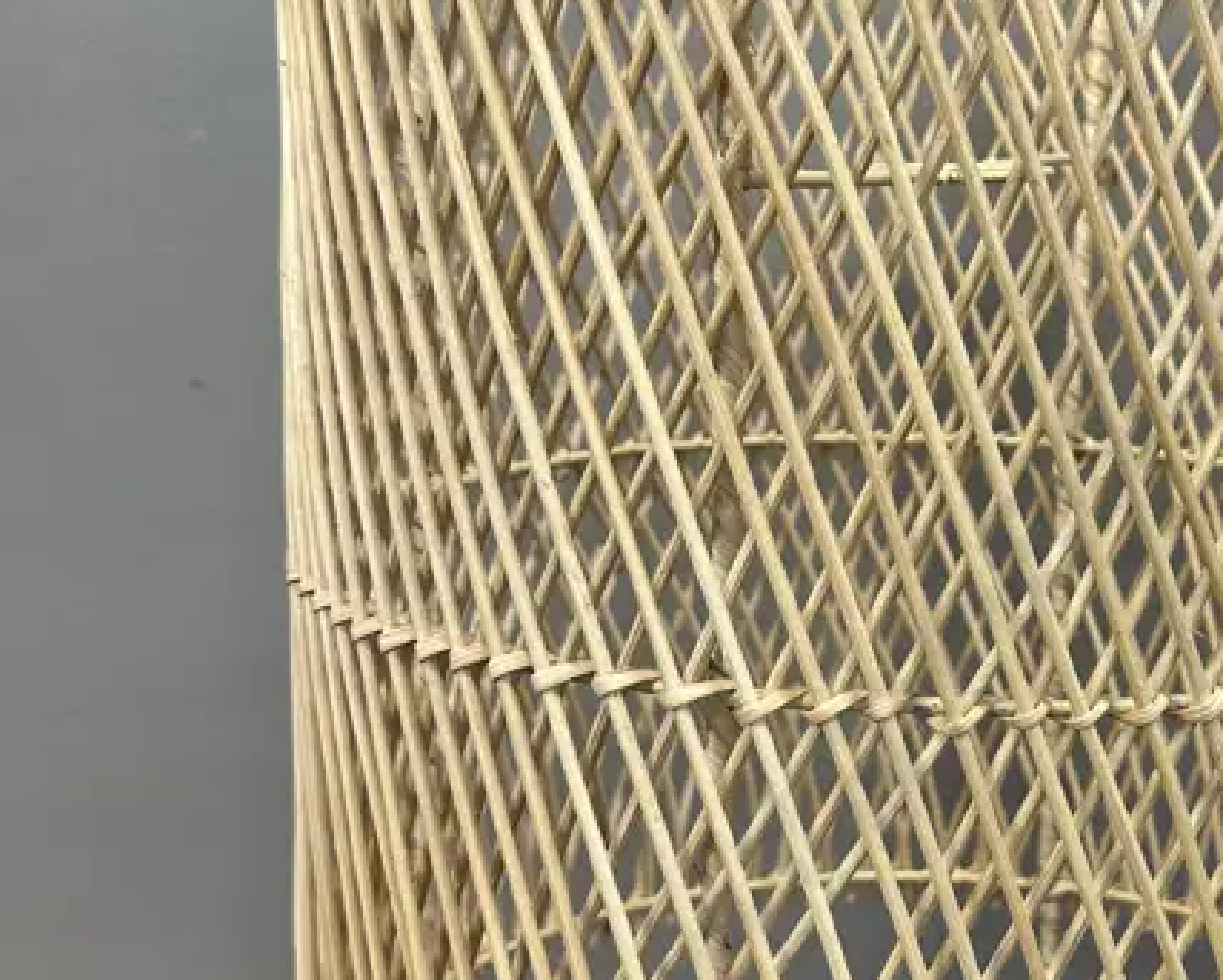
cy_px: 574
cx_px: 1006
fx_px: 2028
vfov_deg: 27.1
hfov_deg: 32.5
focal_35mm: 56
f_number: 1.78
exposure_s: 1/50
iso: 125
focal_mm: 6.86
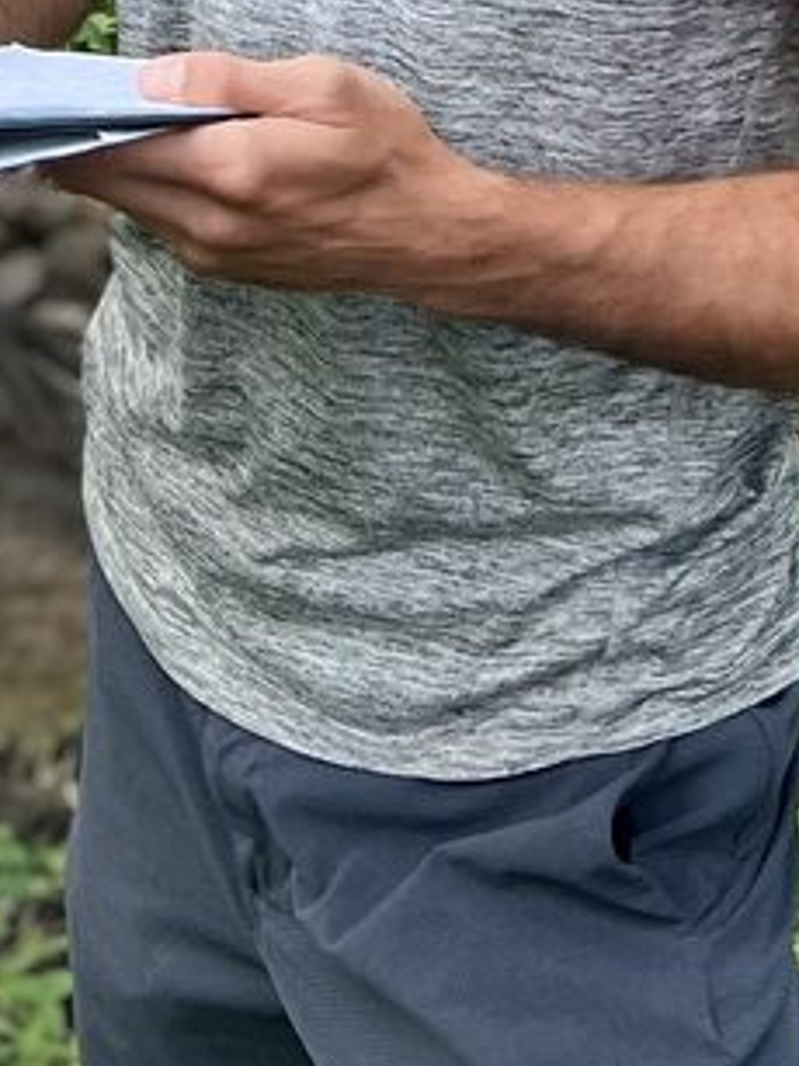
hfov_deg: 13.1
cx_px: 406
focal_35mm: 113
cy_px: -825
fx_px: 3480
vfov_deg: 15.2
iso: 50
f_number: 1.5
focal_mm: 5.7
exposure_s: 1/1808
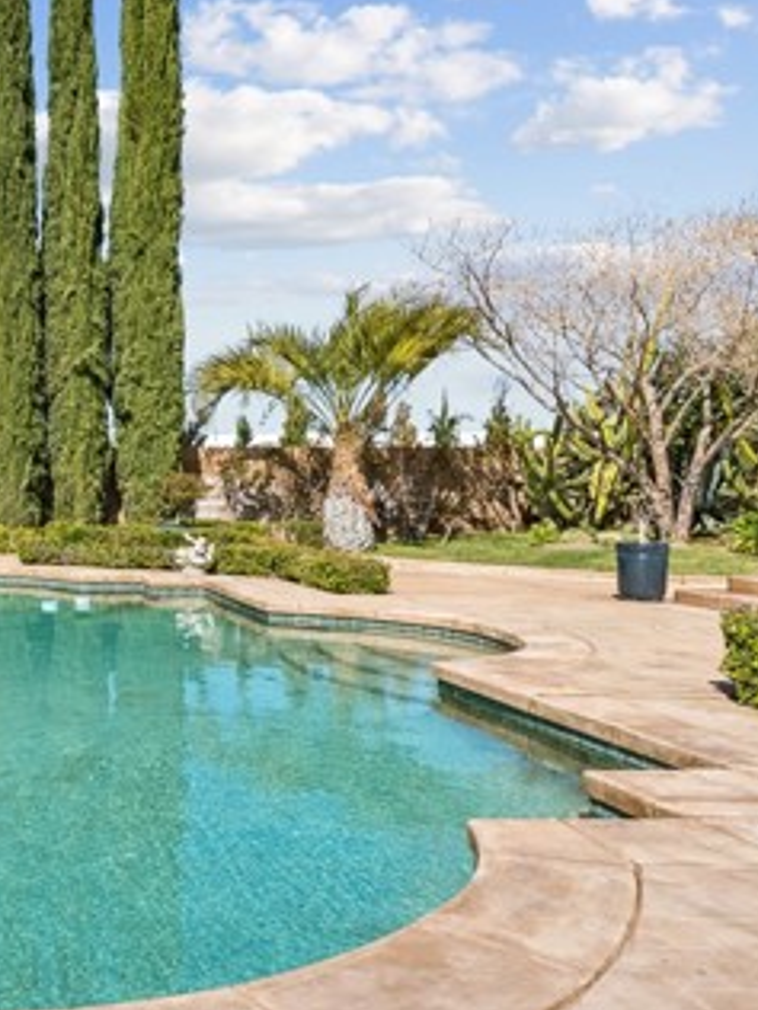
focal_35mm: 36
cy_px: 438
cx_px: -35
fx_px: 1039
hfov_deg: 35.4
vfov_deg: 51.7
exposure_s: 1/40
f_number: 22
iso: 100
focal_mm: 18.3
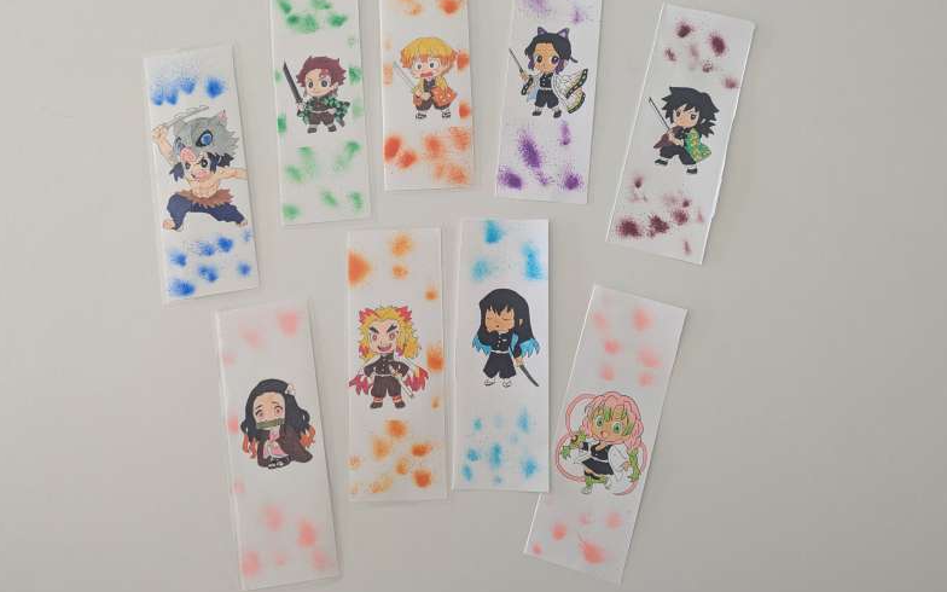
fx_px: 671
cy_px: 257
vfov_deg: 47.5
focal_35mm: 26
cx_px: 470
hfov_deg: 70.4
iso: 373
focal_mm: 6.81
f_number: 1.85
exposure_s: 1/66.8
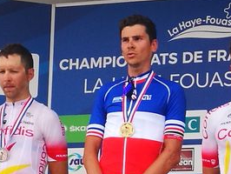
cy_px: 121
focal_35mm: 179
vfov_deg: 8.3
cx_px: 143
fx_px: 1196
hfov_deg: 11.0
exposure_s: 1/354
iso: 50
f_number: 2.2
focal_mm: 4.5
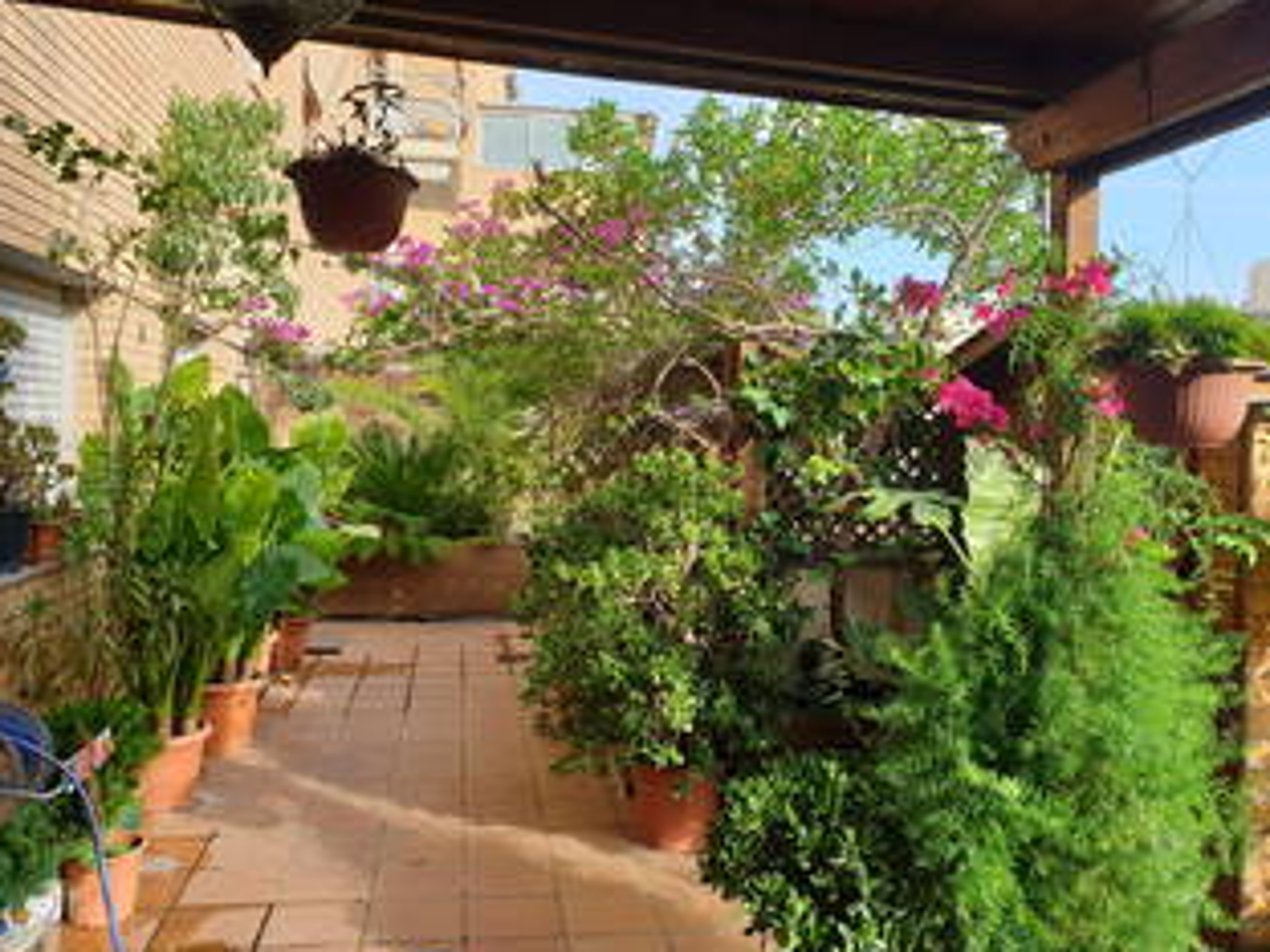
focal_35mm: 30
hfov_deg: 60.0
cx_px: 631
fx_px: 1101
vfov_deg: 46.8
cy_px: 443
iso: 50
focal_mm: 4.3
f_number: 2.4
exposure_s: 1/406
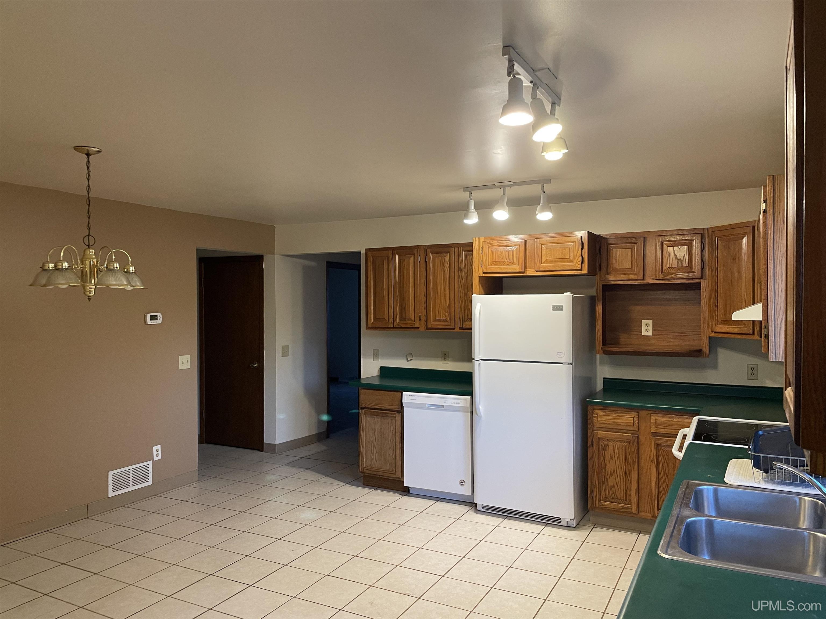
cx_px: 413
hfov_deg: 67.3
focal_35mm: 26
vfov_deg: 53.1
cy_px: 310
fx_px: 620
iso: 200
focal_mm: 4.2
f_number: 1.6
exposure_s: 1/60
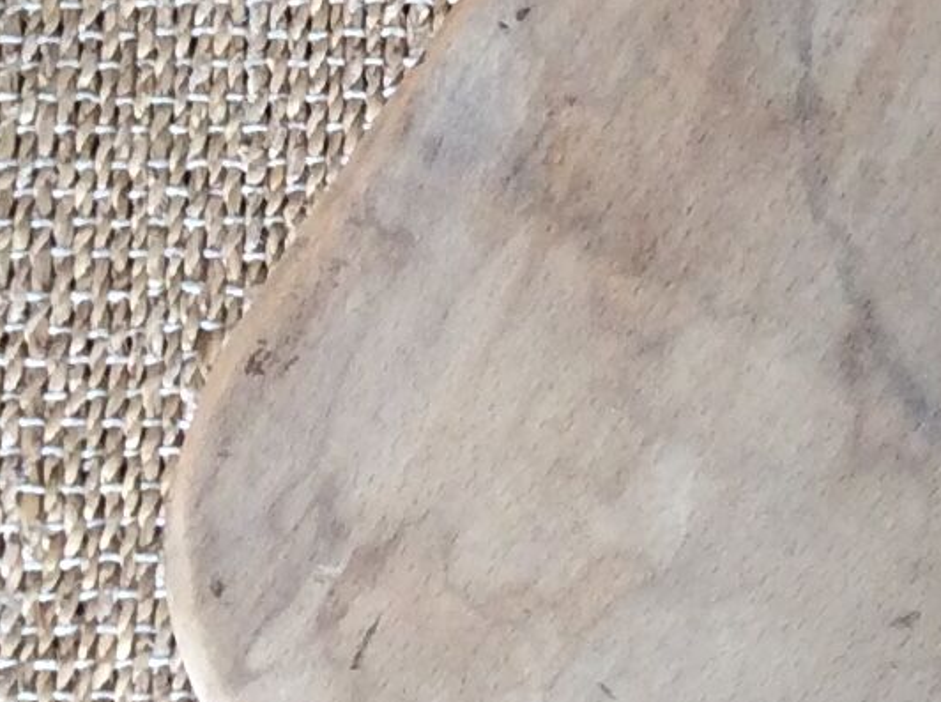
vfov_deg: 9.4
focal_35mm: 156
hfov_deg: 12.2
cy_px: 92
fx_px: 4233
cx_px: 1295
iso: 50
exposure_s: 1/25
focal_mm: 3.3
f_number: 2.4
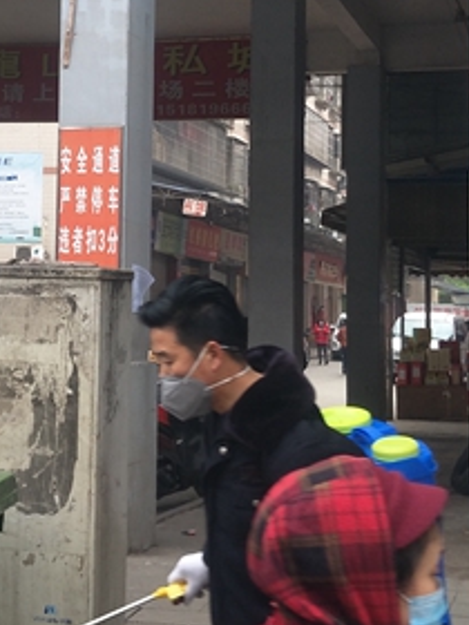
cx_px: 118
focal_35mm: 67
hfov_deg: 21.7
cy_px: 169
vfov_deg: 28.6
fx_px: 1210
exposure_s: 1/100
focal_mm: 3.79
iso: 50
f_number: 2
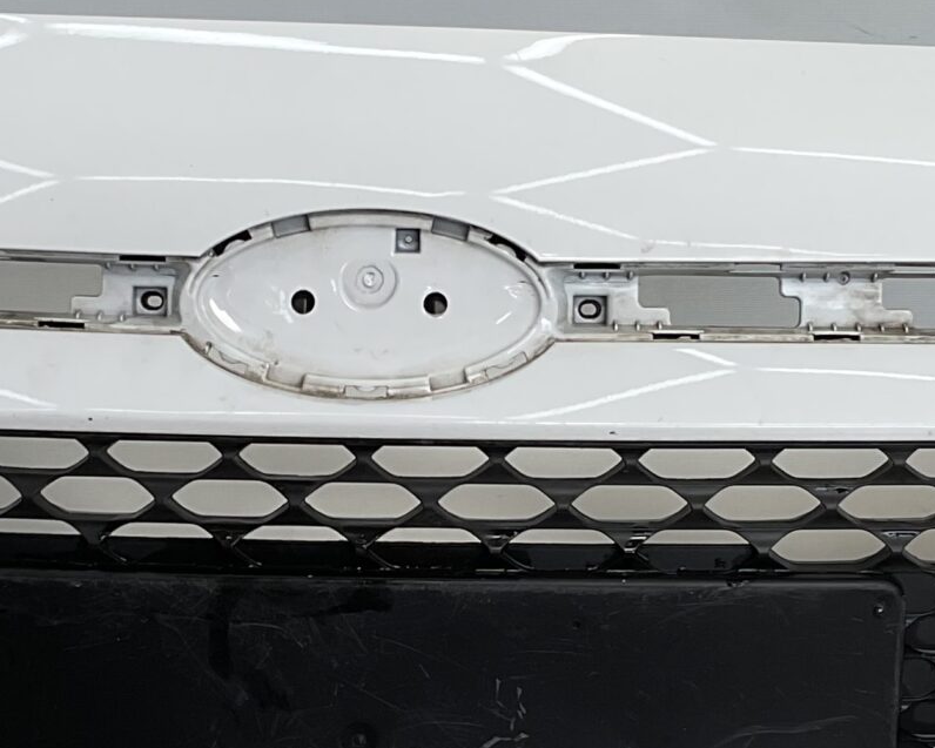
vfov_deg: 16.9
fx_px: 2518
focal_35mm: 91
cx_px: 451
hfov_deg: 21.0
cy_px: 409
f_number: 1.8
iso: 16
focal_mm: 3
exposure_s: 1/394
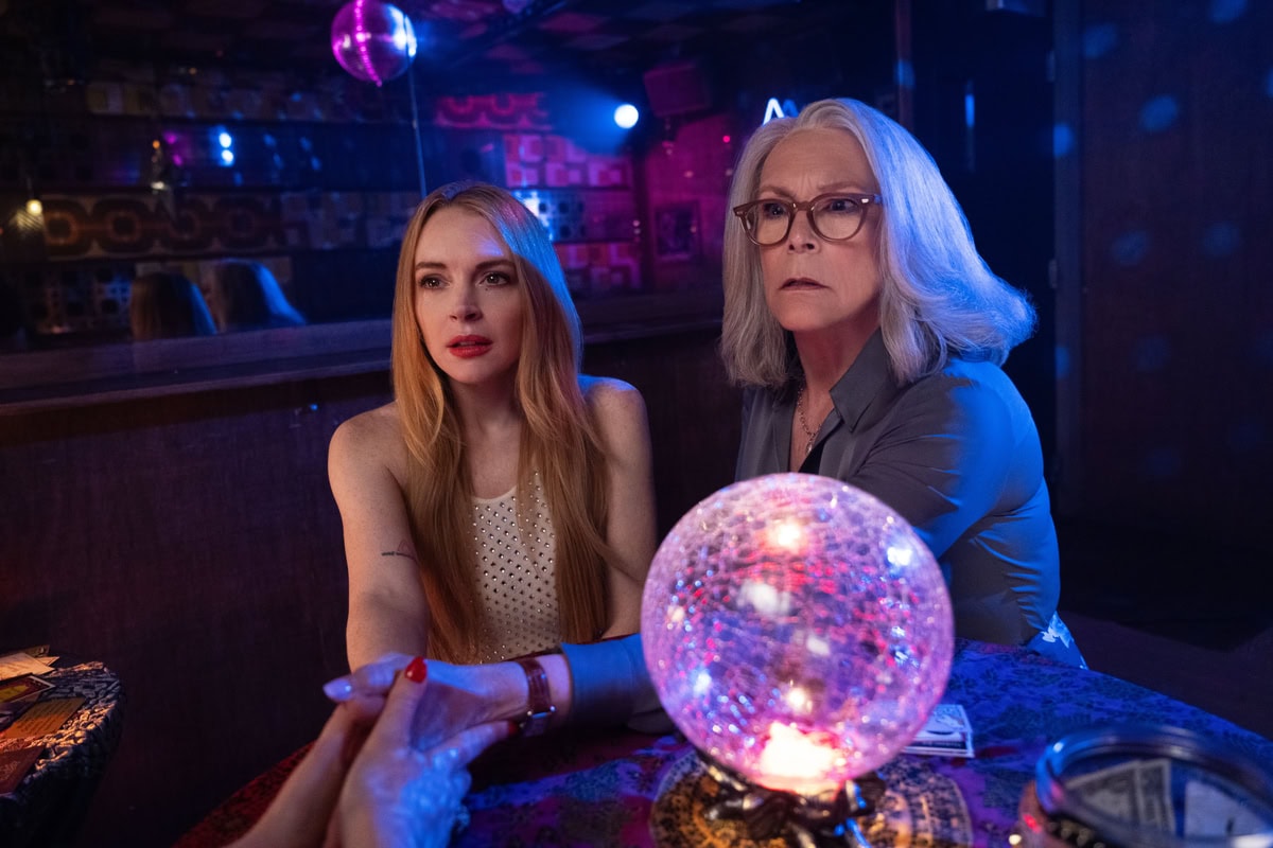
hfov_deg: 68.4
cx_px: 636
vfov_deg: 48.7
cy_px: 424
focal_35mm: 26
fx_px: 937
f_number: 3.2
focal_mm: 26.5
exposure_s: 1/60
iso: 5000
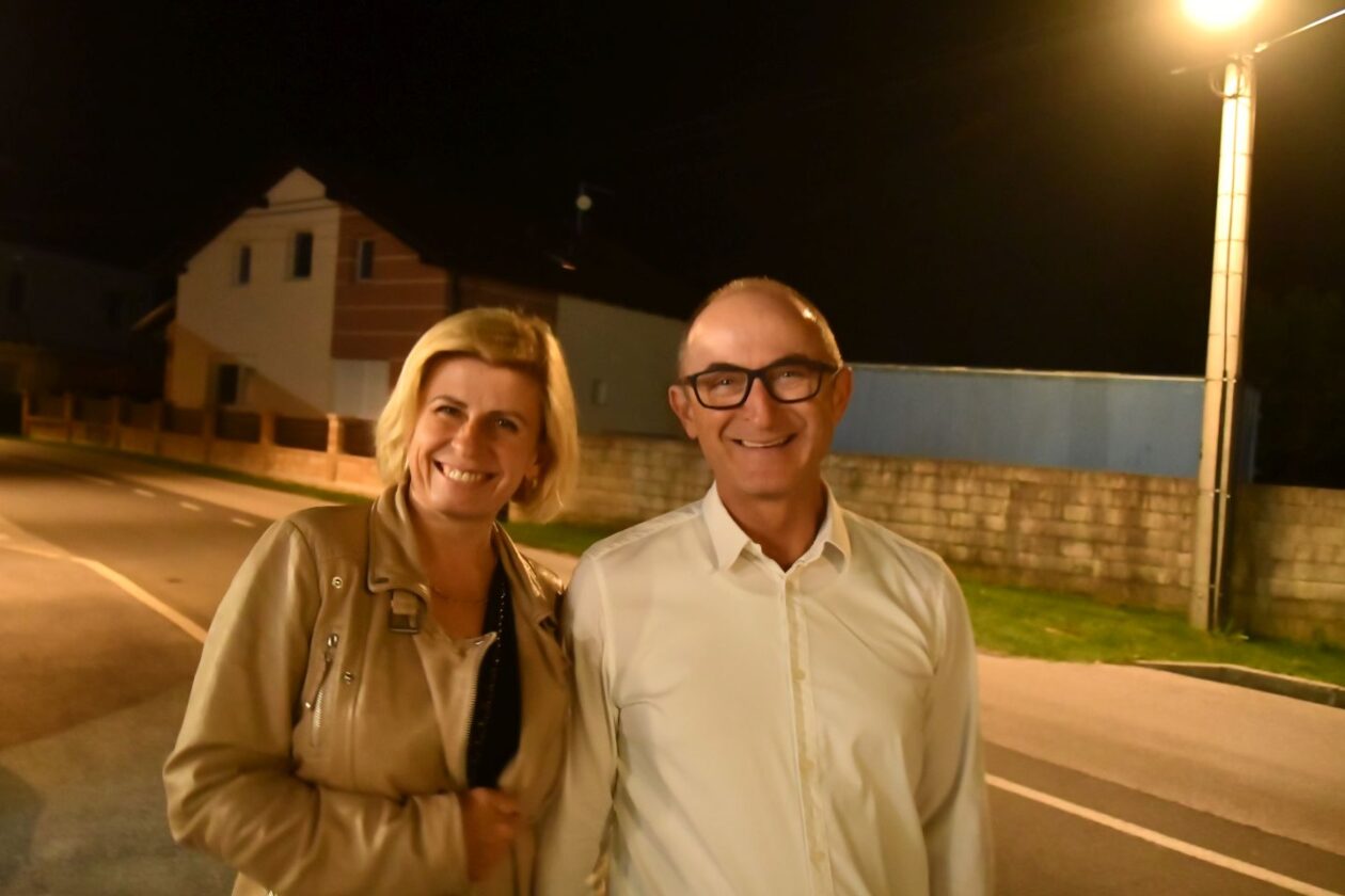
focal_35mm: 33
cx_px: 672
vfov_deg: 40.0
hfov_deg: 57.2
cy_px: 448
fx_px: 1233
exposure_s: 1/30
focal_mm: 22
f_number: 3.8
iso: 12800
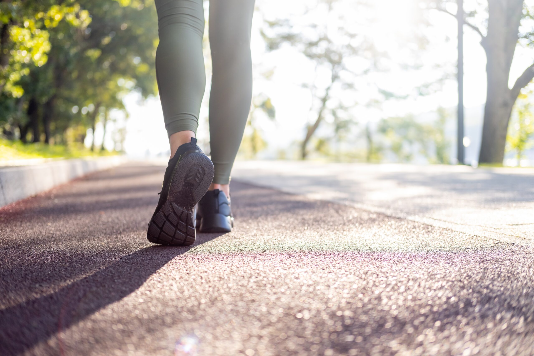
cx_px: 267
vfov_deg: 25.5
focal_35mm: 53
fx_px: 786
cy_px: 178
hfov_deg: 37.5
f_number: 2
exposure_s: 1/500
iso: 200
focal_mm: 35
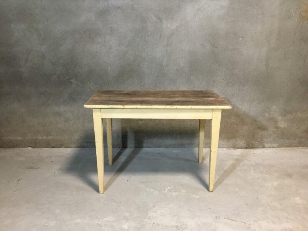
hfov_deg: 58.4
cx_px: 154
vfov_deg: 45.4
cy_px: 116
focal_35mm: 31
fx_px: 276
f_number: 2.4
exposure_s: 1/20
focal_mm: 3.3
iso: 200
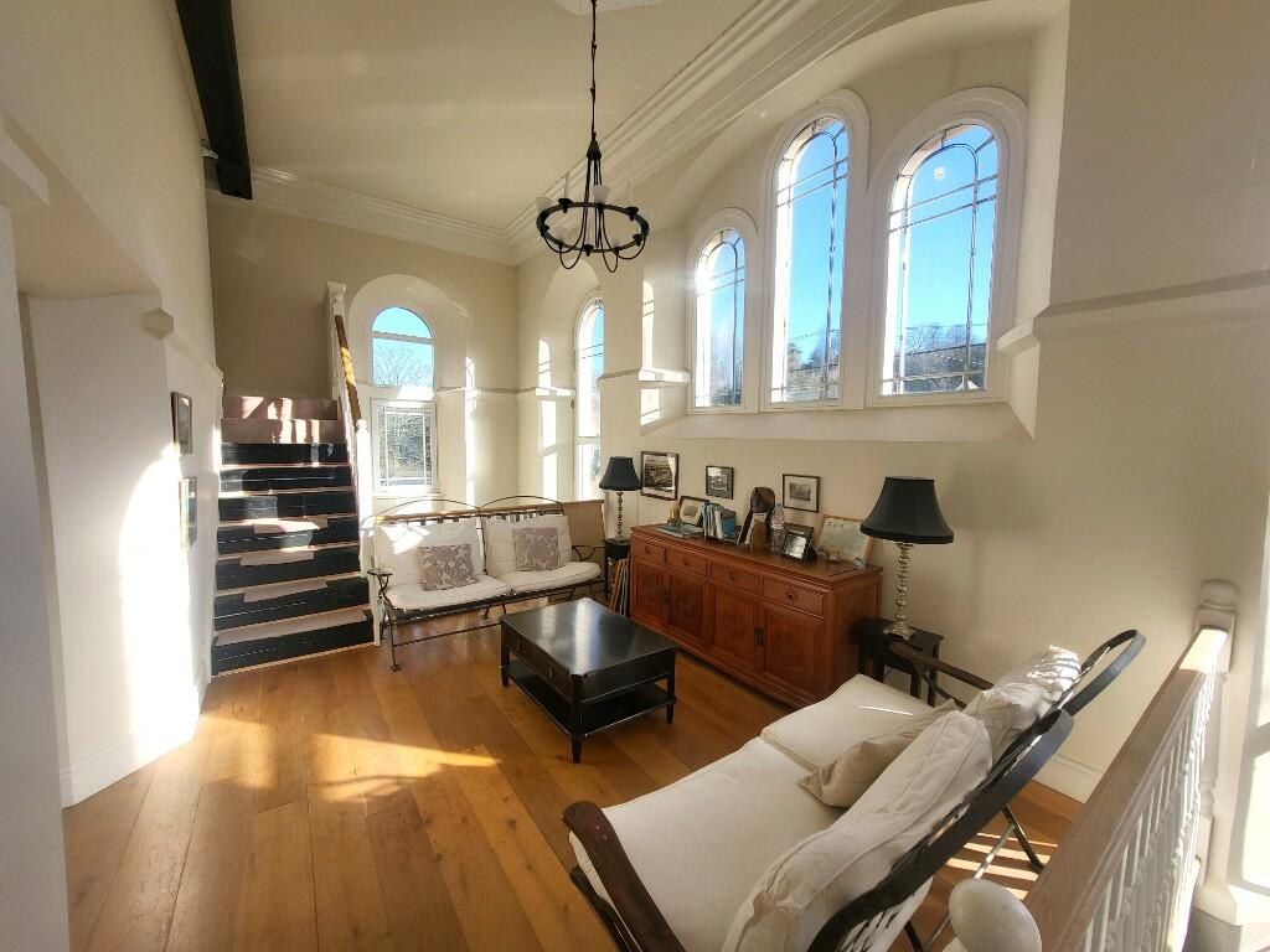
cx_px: 635
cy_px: 476
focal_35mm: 13
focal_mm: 1.74
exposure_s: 1/222
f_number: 2.2
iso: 32
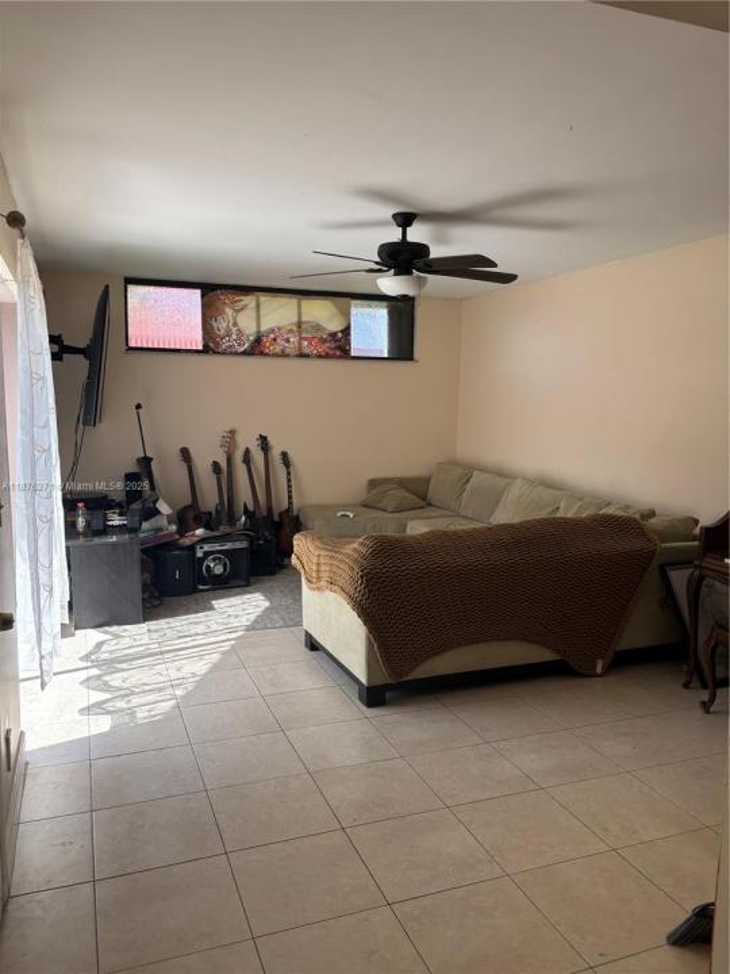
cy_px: 487
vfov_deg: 67.3
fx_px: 731
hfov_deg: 53.1
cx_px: 365
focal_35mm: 26
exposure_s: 1/159
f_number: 1.6
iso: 40
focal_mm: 5.96
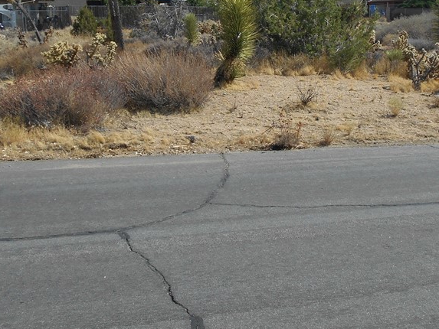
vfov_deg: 28.7
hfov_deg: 37.6
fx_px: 634
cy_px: 80
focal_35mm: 50
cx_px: 304
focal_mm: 5.1
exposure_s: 1/1250
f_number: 3.4
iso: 80
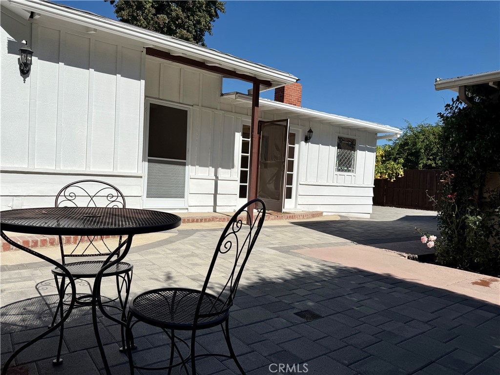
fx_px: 347
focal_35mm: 24
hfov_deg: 71.6
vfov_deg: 56.8
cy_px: 188
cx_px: 250
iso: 80
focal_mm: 6.76
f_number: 1.78
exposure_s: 1/14286
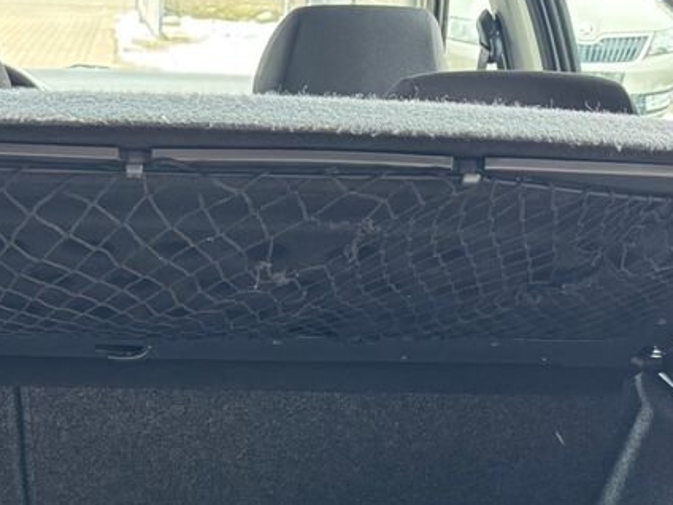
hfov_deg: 32.2
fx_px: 1128
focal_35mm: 58
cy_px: 588
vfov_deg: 23.3
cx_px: 121
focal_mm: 6.76
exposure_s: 1/60
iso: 400
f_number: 1.78
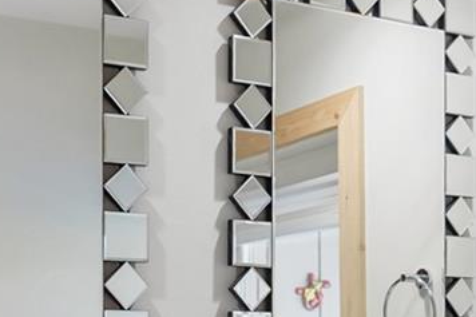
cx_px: 195
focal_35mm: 72
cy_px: 395
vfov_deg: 17.9
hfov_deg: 28.0
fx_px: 952
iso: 1000
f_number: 2.8
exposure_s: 1/160
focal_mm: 16
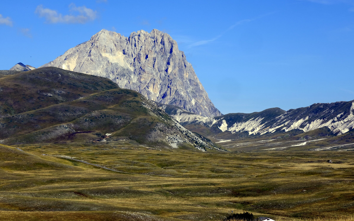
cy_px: 111
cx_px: 177
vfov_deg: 10.7
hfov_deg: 17.0
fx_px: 1187
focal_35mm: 123
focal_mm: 80
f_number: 13
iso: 200
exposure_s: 1/250
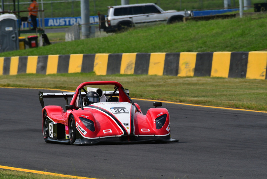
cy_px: 90
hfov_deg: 2.7
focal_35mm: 750
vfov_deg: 1.8
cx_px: 134
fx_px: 5564
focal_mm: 500
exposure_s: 1/640
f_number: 13
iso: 400
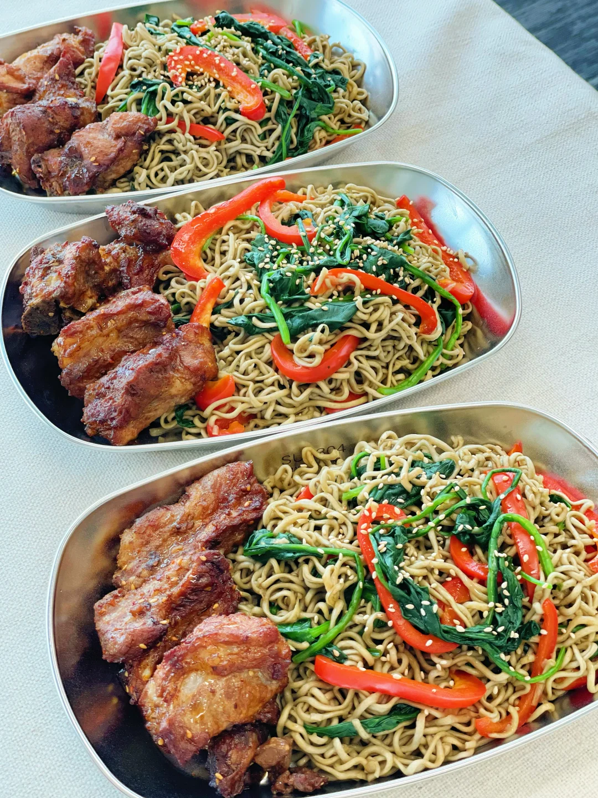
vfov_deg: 36.8
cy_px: 399
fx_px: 1198
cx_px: 299
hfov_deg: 28.0
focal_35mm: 52
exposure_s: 1/100
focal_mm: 6
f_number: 2
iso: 80
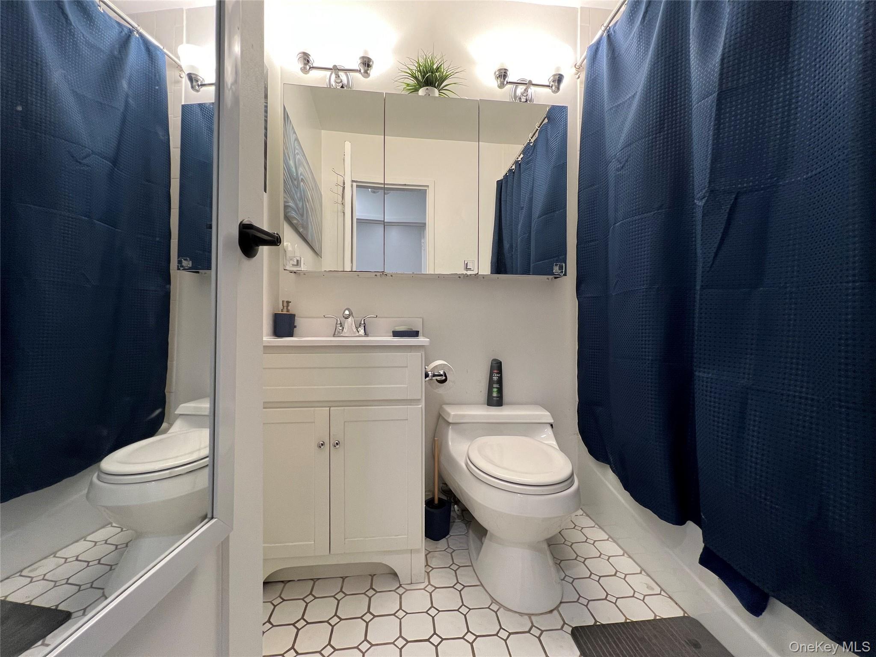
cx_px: 438
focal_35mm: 13
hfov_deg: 106.2
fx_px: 329
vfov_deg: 89.9
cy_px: 328
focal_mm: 1.57
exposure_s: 1/60
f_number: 1.8
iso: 125
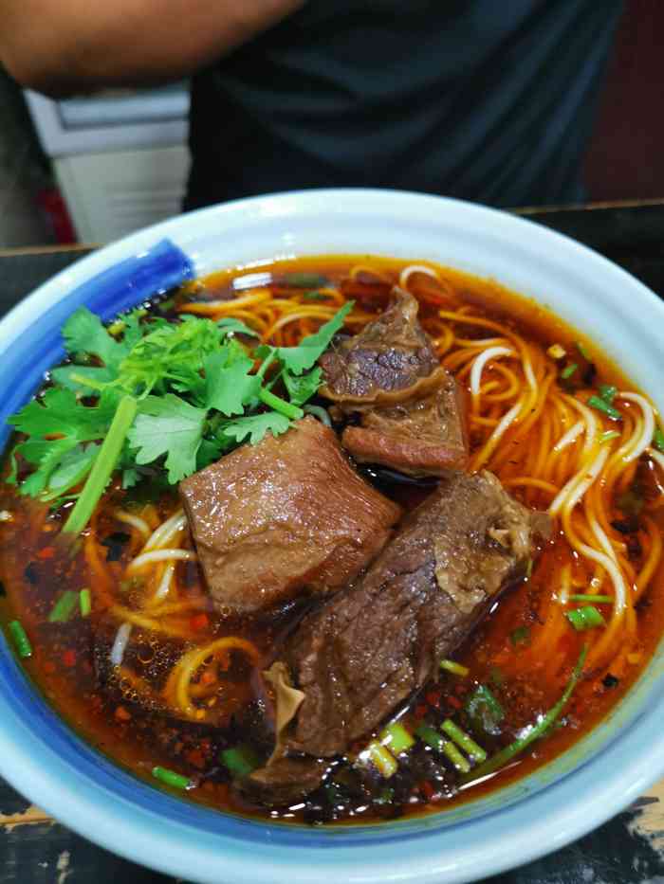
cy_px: 442
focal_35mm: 27
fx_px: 690
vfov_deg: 65.3
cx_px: 332
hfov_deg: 51.4
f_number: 1.8
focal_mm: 5.58
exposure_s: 1/50
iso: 400
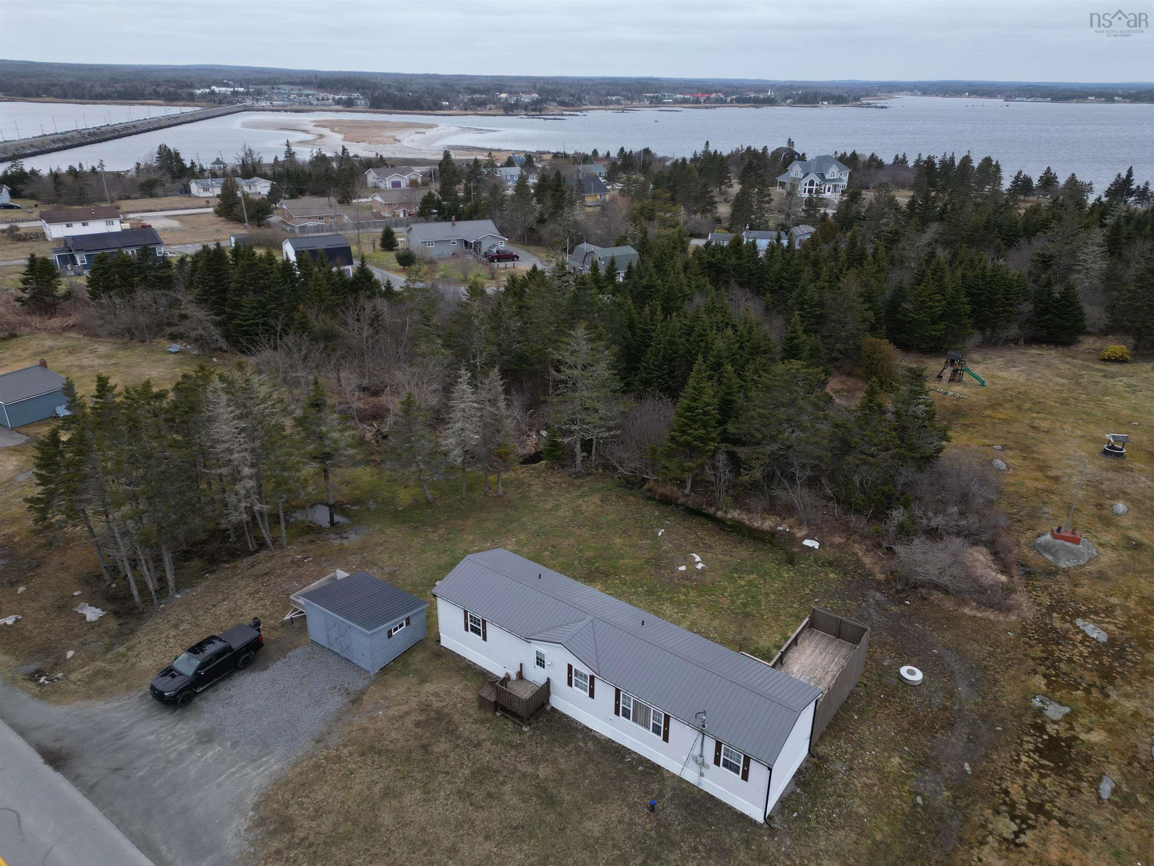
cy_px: 433
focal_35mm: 24
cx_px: 577
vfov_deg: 56.8
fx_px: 800
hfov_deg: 71.6
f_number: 1.7
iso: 100
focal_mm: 6.72
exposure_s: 1/20
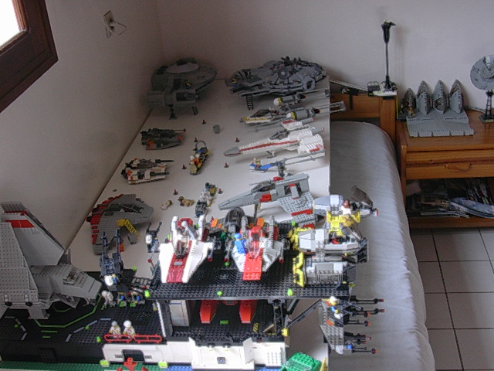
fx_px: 642
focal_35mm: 45
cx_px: 247
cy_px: 186
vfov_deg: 32.2
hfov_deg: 42.1
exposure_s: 1/33.9
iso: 70
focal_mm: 6.7
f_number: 2.9
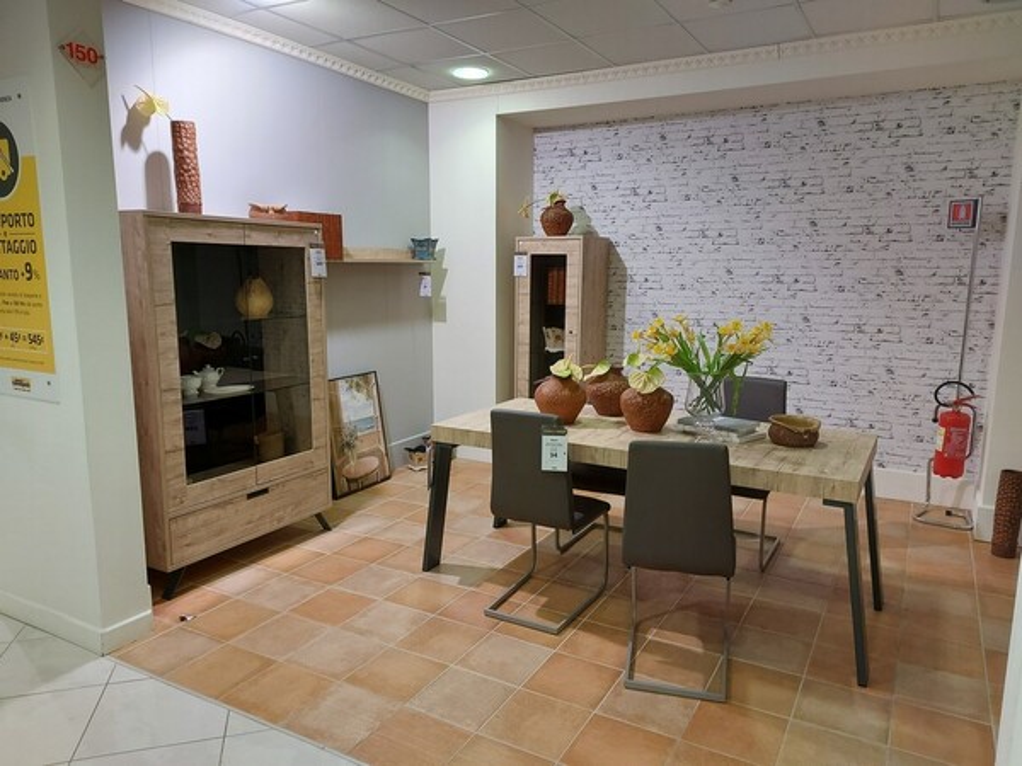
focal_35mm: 24
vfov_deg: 56.8
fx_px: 709
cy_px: 383
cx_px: 511
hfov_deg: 71.6
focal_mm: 5.23
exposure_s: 1/50
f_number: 1.8
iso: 160
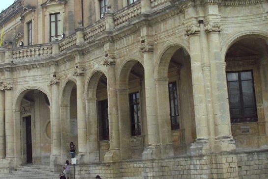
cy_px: 31
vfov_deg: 18.2
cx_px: 134
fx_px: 551
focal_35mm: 74
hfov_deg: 27.3
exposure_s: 1/80
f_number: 8
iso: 100
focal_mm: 6.2
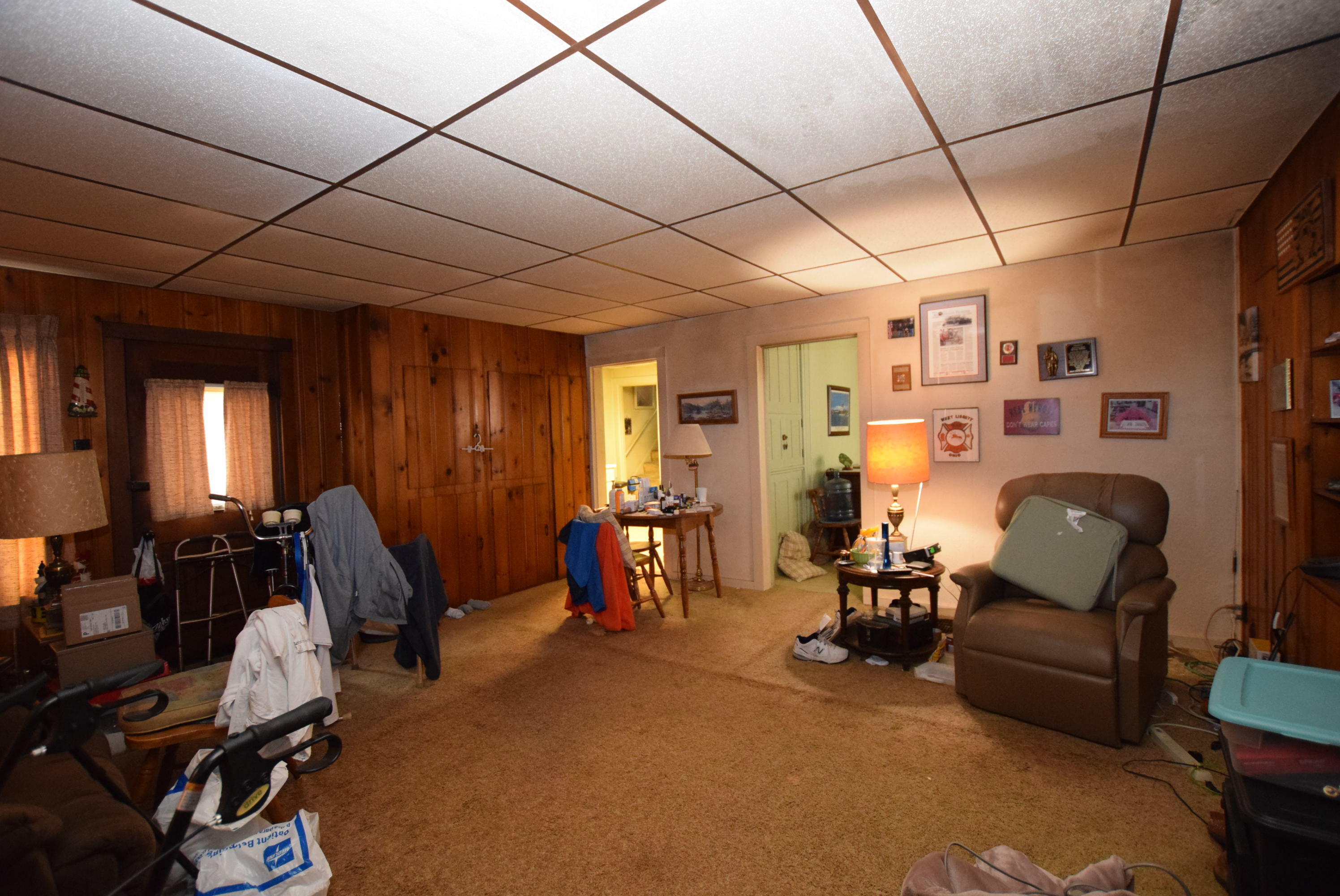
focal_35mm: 15
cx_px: 670
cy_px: 448
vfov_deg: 77.4
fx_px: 559
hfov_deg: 100.3
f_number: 3.5
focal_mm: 10
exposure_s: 1/60
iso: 3200
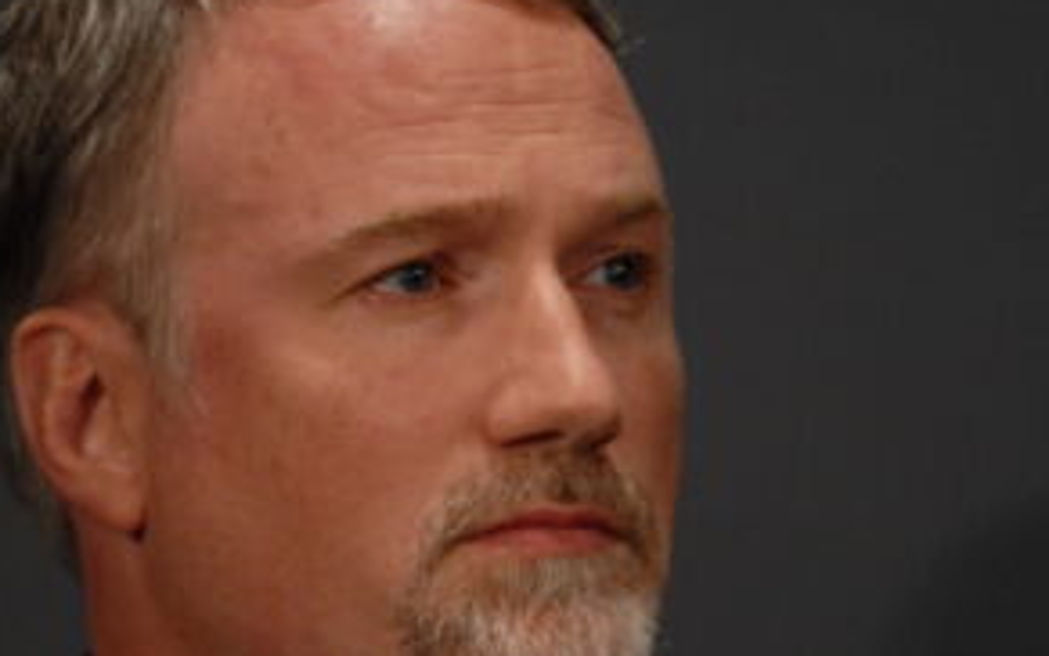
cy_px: 330
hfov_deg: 4.2
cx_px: 443
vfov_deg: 2.6
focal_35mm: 505
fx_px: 14440
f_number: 2.8
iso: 800
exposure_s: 1/50
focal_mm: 200
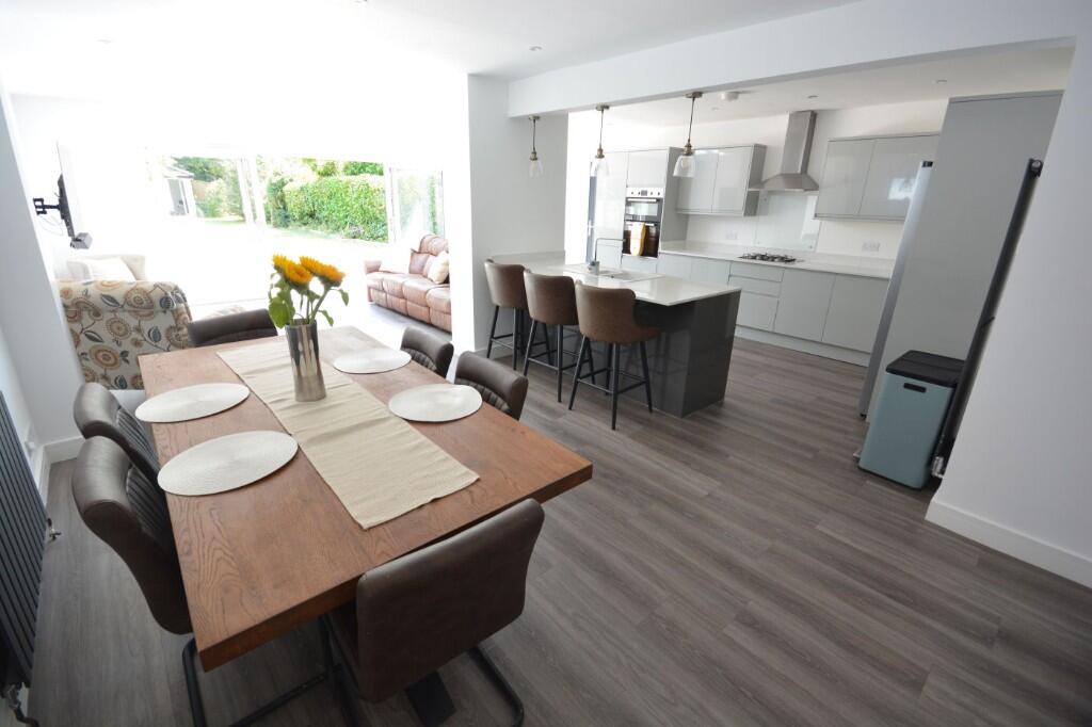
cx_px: 546
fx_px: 455
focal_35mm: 15
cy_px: 364
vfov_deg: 77.3
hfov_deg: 100.4
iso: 400
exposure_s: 1/25
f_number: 8
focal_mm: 10
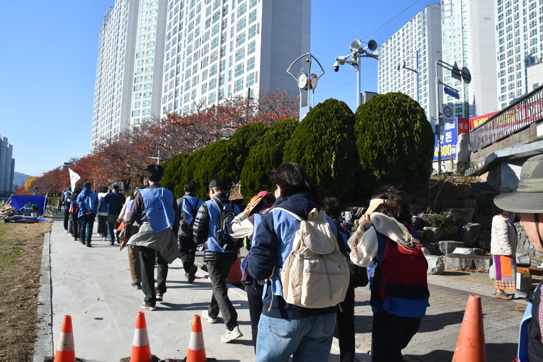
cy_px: 181
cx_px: 272
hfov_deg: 67.4
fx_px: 407
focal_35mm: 27
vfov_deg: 47.9
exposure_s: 1/800
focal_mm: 18
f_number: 11
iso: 1000
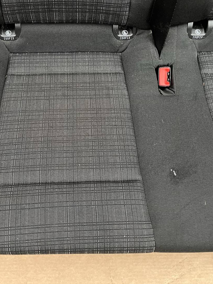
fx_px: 312
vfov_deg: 48.2
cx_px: 78
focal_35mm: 38
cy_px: 96
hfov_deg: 37.5
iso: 320
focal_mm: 5.1
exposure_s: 1/60
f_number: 1.6
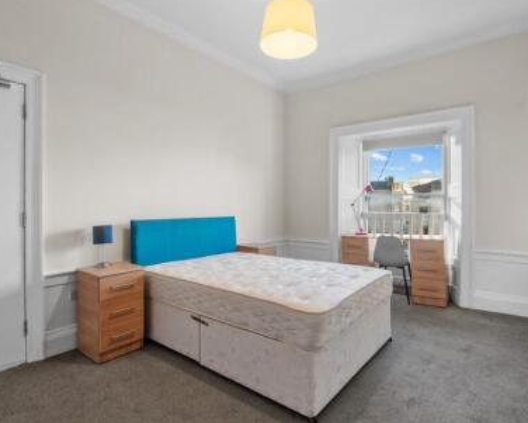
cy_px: 202
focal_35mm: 19
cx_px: 271
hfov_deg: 83.3
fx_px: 297
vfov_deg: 70.8
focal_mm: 16
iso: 250
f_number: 9
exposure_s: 1/5
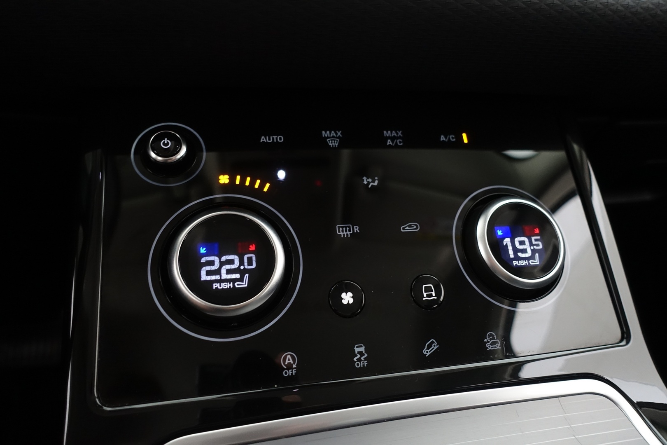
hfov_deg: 73.7
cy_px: 222
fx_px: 445
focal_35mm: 24
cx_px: 334
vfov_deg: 53.1
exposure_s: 1/30
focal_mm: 8.8
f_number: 2.5
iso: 1000
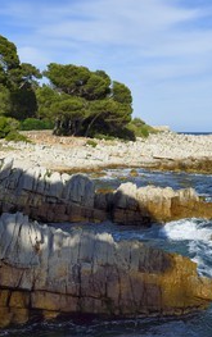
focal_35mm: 57
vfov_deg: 35.6
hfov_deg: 22.5
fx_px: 525
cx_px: 168
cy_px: 169
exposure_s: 1/320
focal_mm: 35
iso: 200
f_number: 11
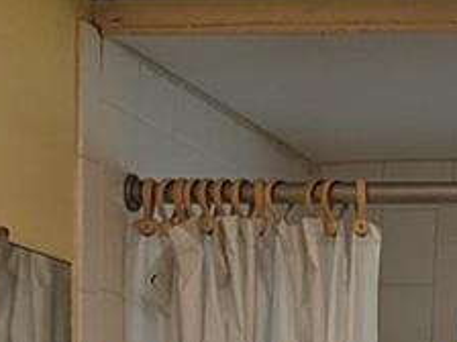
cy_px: 943
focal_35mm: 171
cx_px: 590
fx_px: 2258
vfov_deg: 7.8
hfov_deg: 11.3
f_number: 1.85
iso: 84
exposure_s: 1/120
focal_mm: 6.81
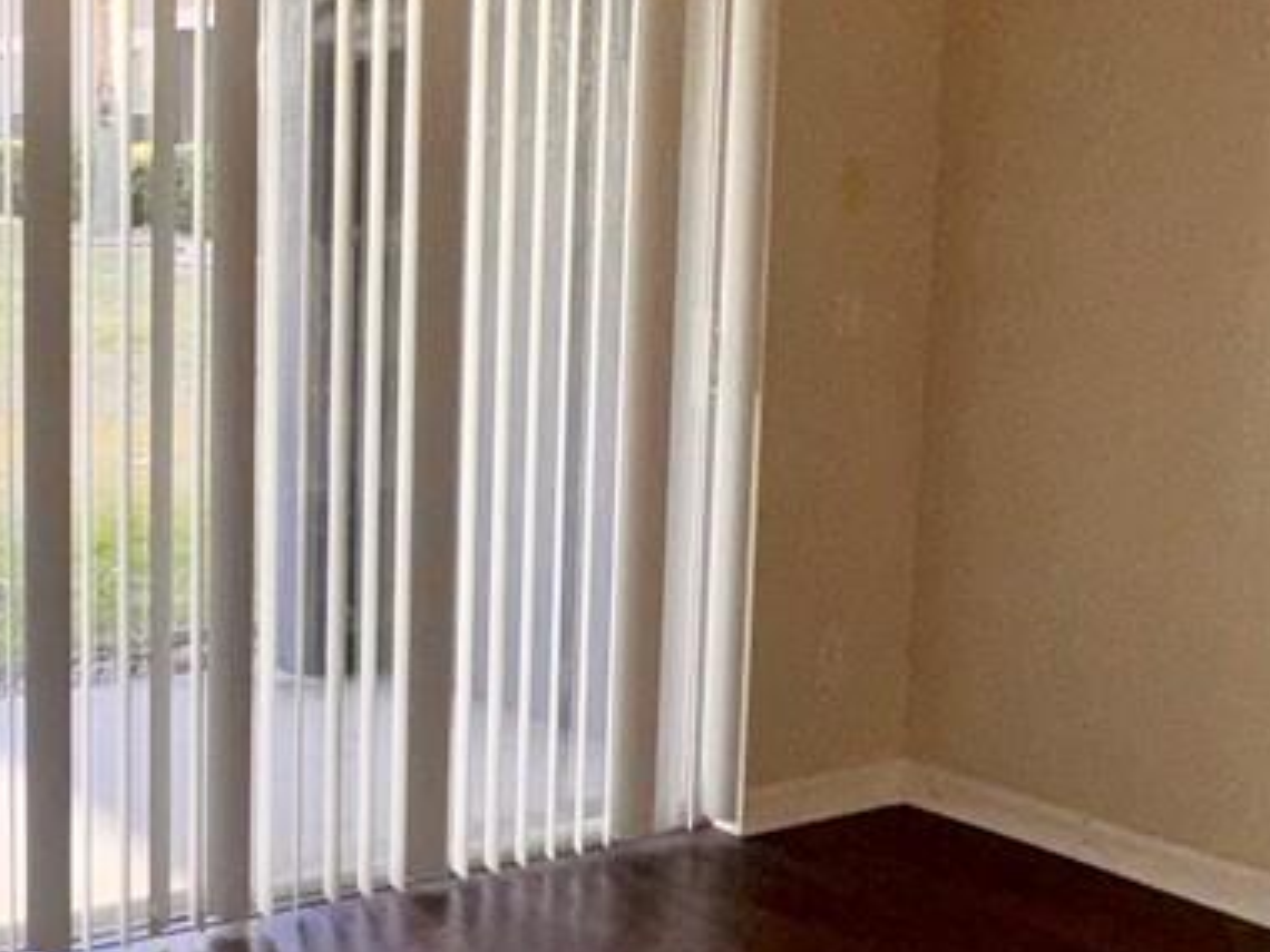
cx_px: -174
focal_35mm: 59
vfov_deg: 24.8
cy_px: 381
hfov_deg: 29.1
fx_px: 2165
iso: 32
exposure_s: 1/122
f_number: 2.2
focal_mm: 2.22
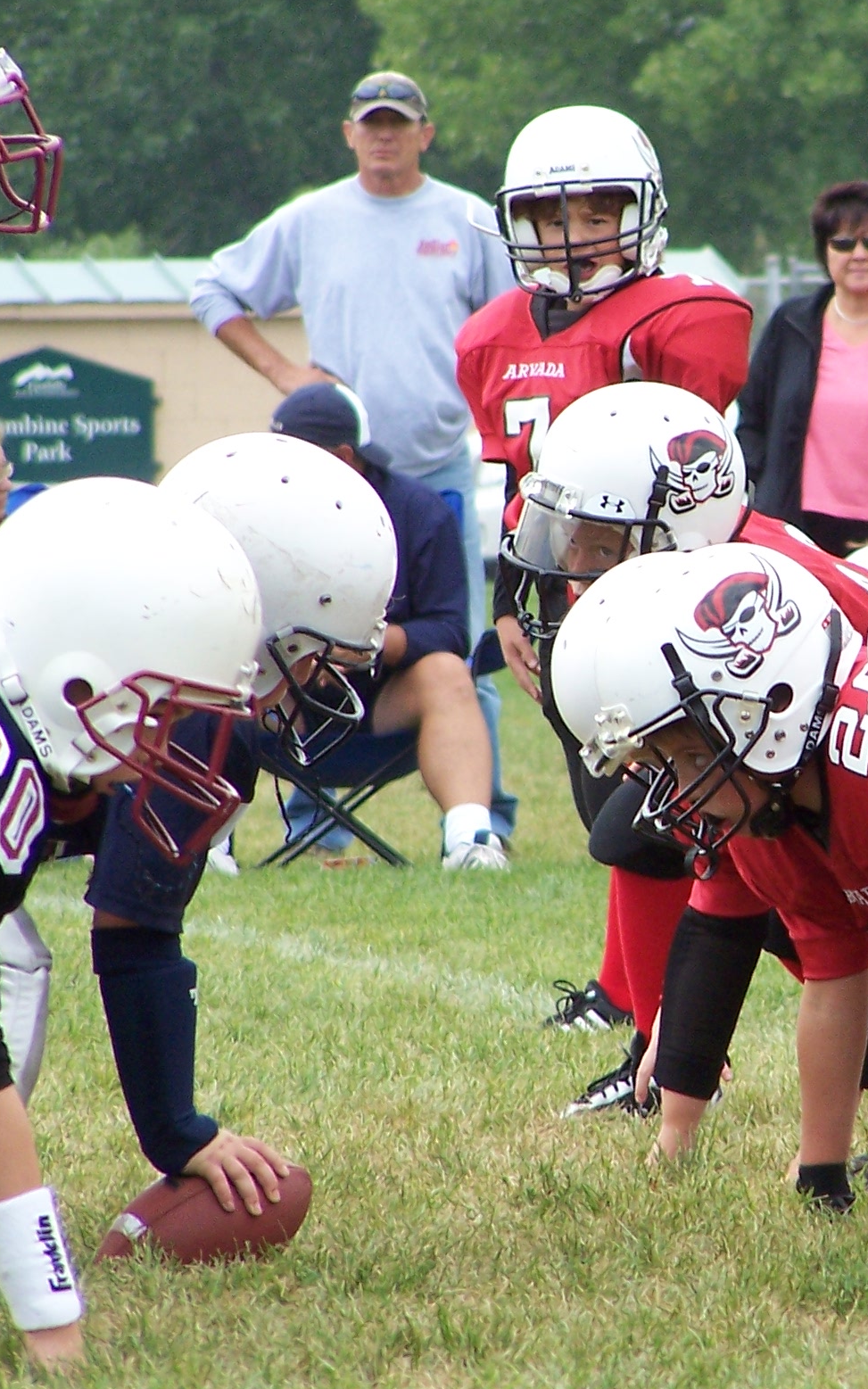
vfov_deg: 3.8
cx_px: 902
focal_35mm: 556
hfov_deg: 2.4
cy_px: 629
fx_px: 21046
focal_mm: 52.6
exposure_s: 1/350
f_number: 3.6
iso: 140
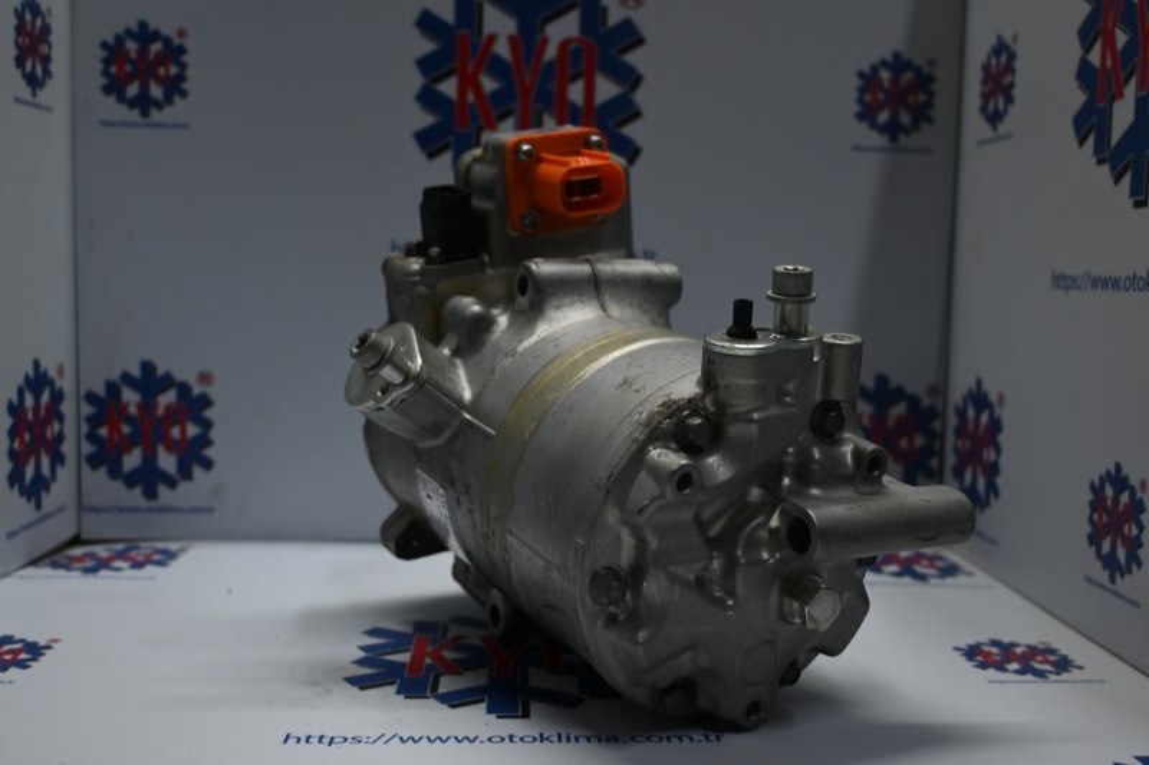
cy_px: 382
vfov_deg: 36.2
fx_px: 1173
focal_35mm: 37
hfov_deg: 52.2
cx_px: 574
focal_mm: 24.5
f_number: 4.2
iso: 500
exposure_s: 1/125
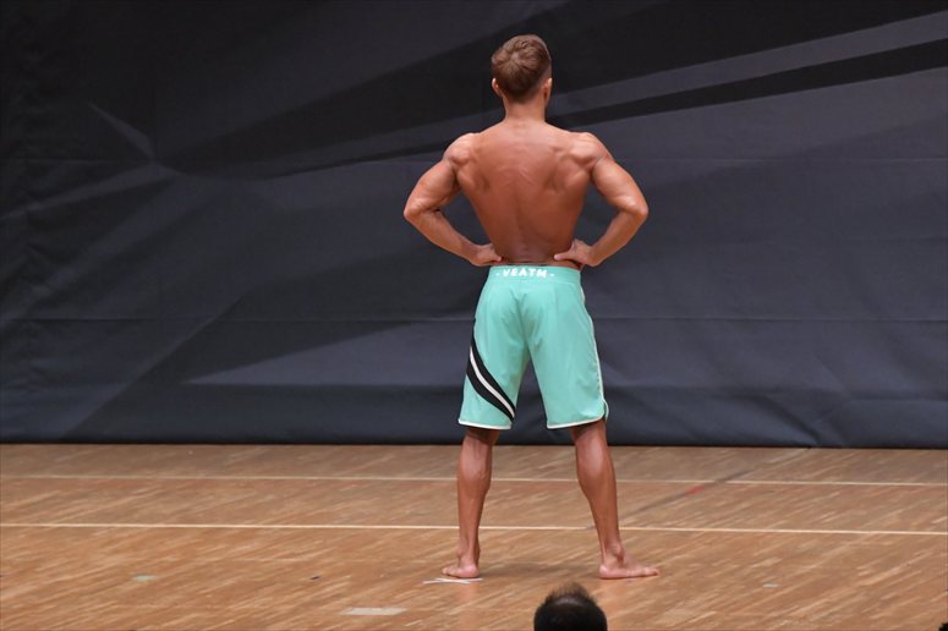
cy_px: 316
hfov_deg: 6.9
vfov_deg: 4.6
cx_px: 474
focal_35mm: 300
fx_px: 7896
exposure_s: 1/400
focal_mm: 200
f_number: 5.6
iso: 6400
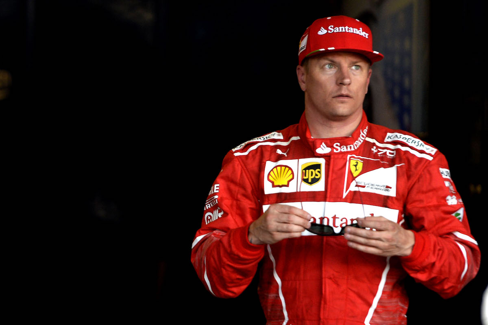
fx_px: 2711
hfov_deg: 10.3
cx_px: 244
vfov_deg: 6.9
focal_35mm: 200
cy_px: 162
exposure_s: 1/800
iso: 1000
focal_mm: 200
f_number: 2.8
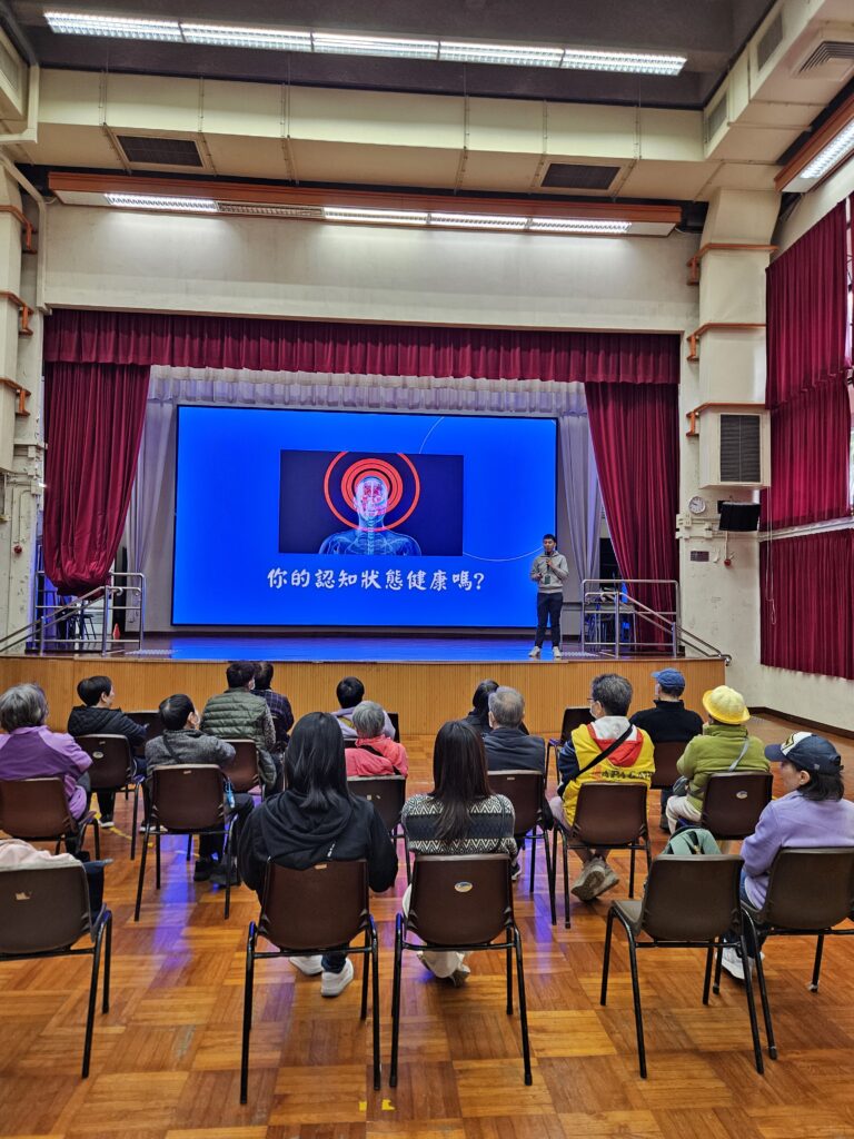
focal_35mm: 23
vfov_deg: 73.9
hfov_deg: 58.9
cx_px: 427
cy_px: 570
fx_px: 757
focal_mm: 5.4
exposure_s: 1/100
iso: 200
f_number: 1.8
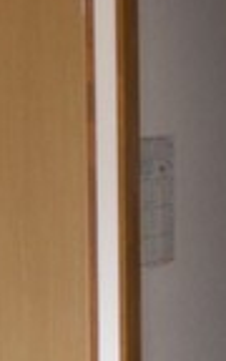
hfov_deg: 11.6
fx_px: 1104
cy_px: 336
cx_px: -8
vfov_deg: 18.3
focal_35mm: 112
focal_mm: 6.3
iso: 100
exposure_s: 1/80
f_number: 3.1
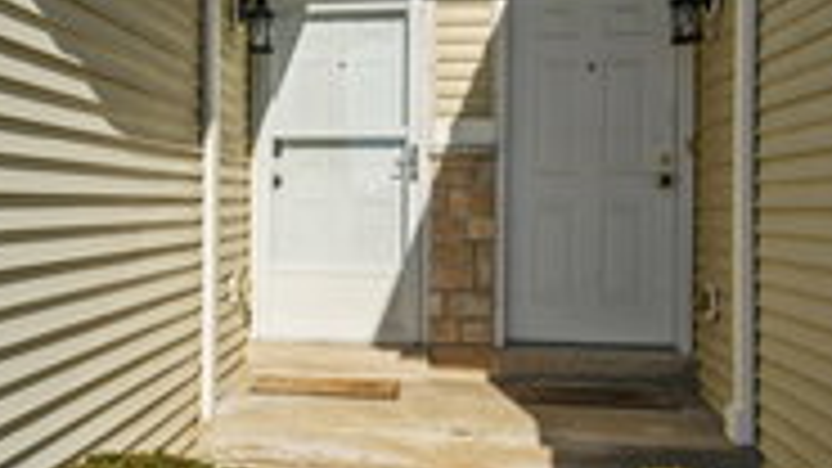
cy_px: 162
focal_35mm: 49
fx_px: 1081
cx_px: 184
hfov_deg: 40.6
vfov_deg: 24.3
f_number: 8
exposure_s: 1/1600
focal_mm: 18
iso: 200
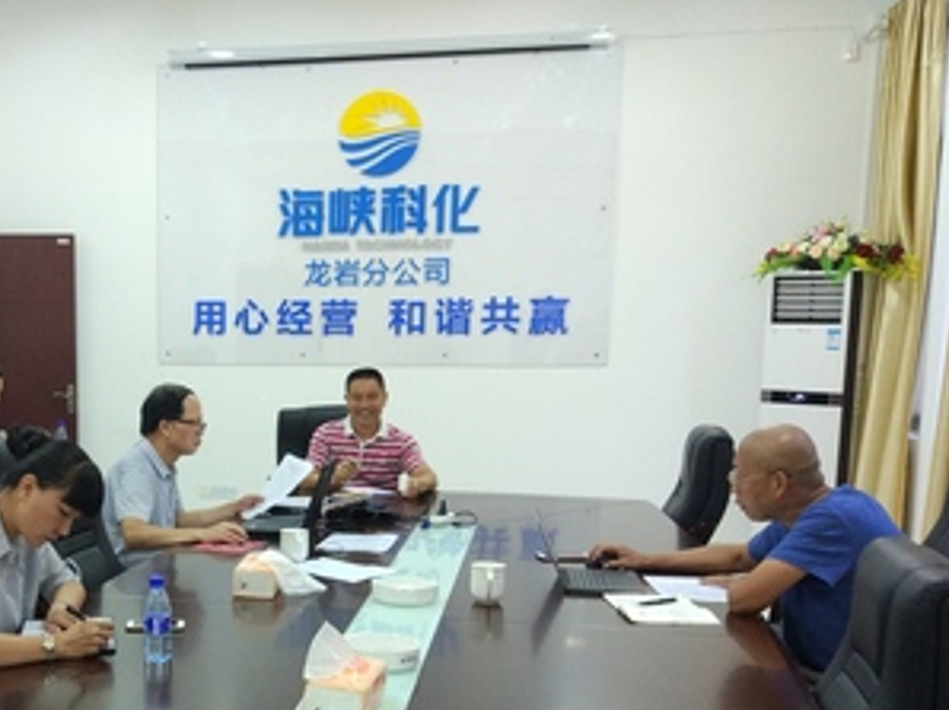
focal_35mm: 47
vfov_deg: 30.2
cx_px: 188
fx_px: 1287
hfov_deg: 38.9
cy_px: 552
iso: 498
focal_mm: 4.26
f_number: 2
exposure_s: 1/20
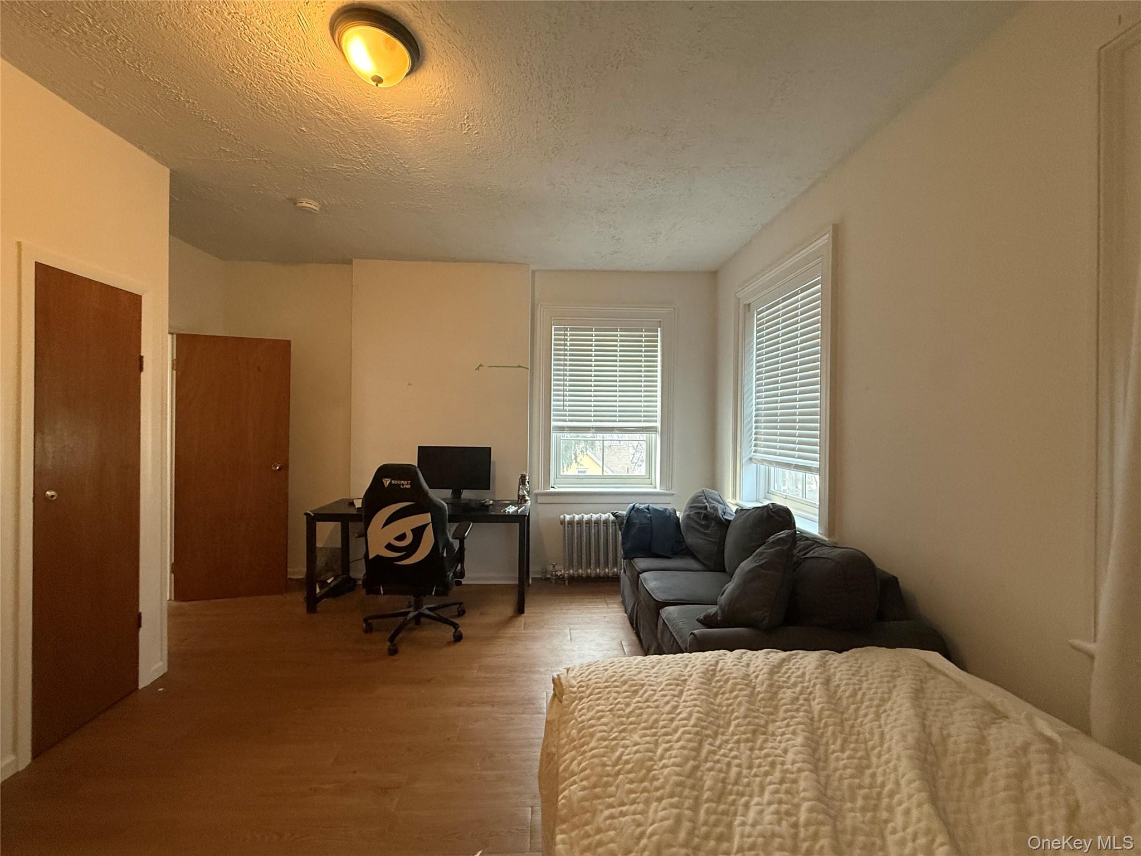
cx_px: 570
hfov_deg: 102.1
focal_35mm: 14
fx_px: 461
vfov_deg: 85.7
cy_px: 428
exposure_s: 1/60
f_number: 2.2
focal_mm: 2.22
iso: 400
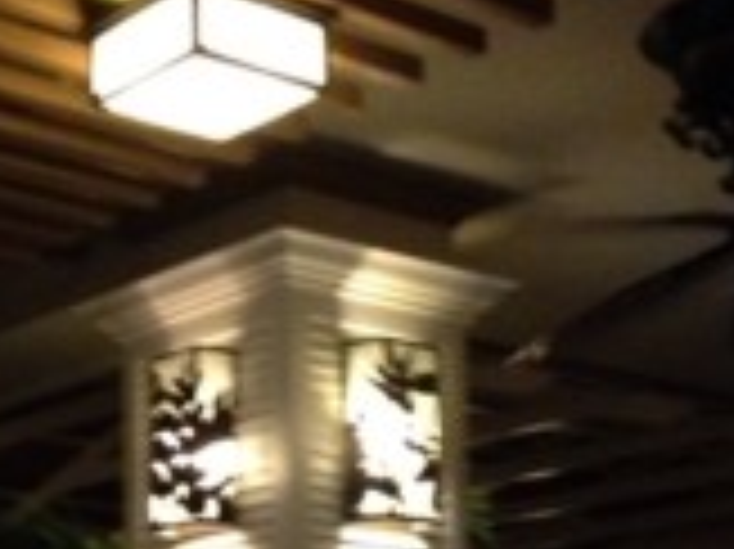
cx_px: 176
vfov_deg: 14.0
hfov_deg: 19.0
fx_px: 2182
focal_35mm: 103
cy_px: 612
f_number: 2.4
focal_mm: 4.28
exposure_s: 1/15
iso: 800
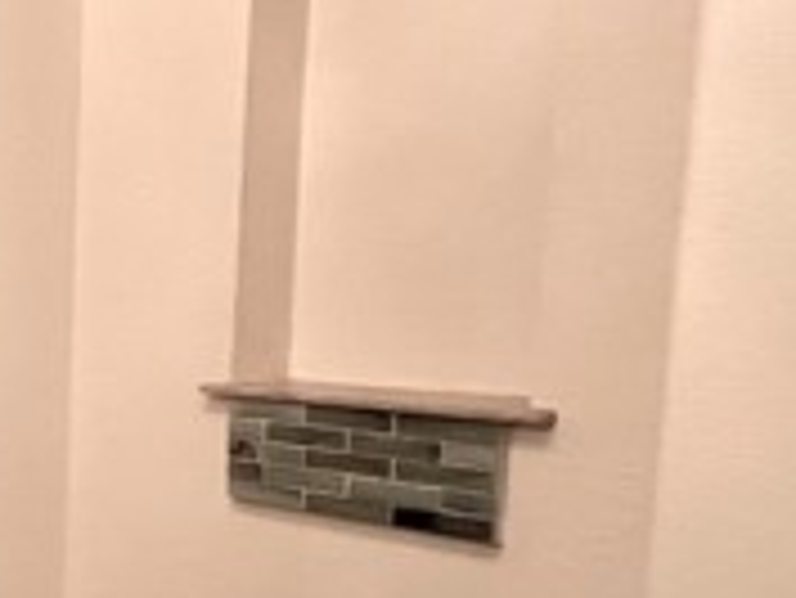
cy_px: 423
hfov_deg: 25.5
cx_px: -495
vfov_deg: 30.6
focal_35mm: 47
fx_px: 1082
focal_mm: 1.57
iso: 250
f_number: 1.8
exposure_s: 1/120
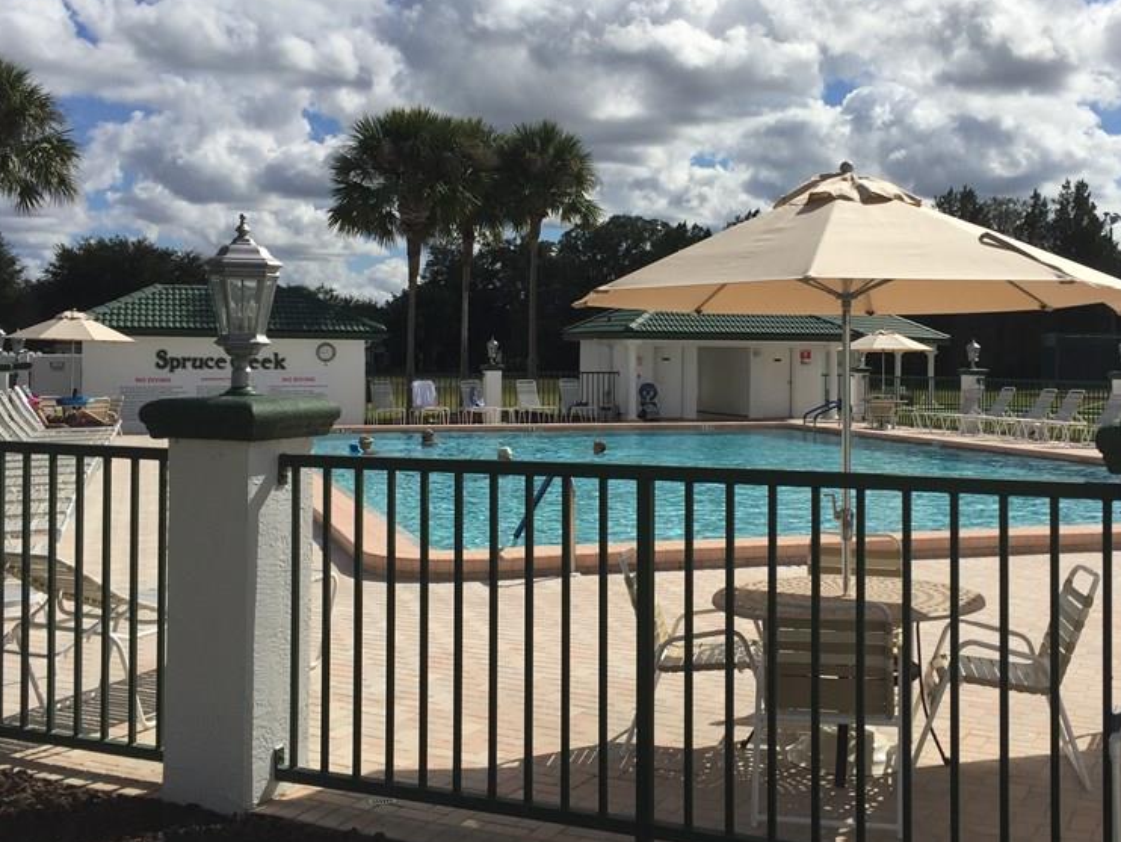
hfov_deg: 46.7
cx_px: 618
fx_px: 1296
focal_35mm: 40
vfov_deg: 35.9
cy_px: 352
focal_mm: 4.15
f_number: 2.2
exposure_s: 1/4950
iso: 32
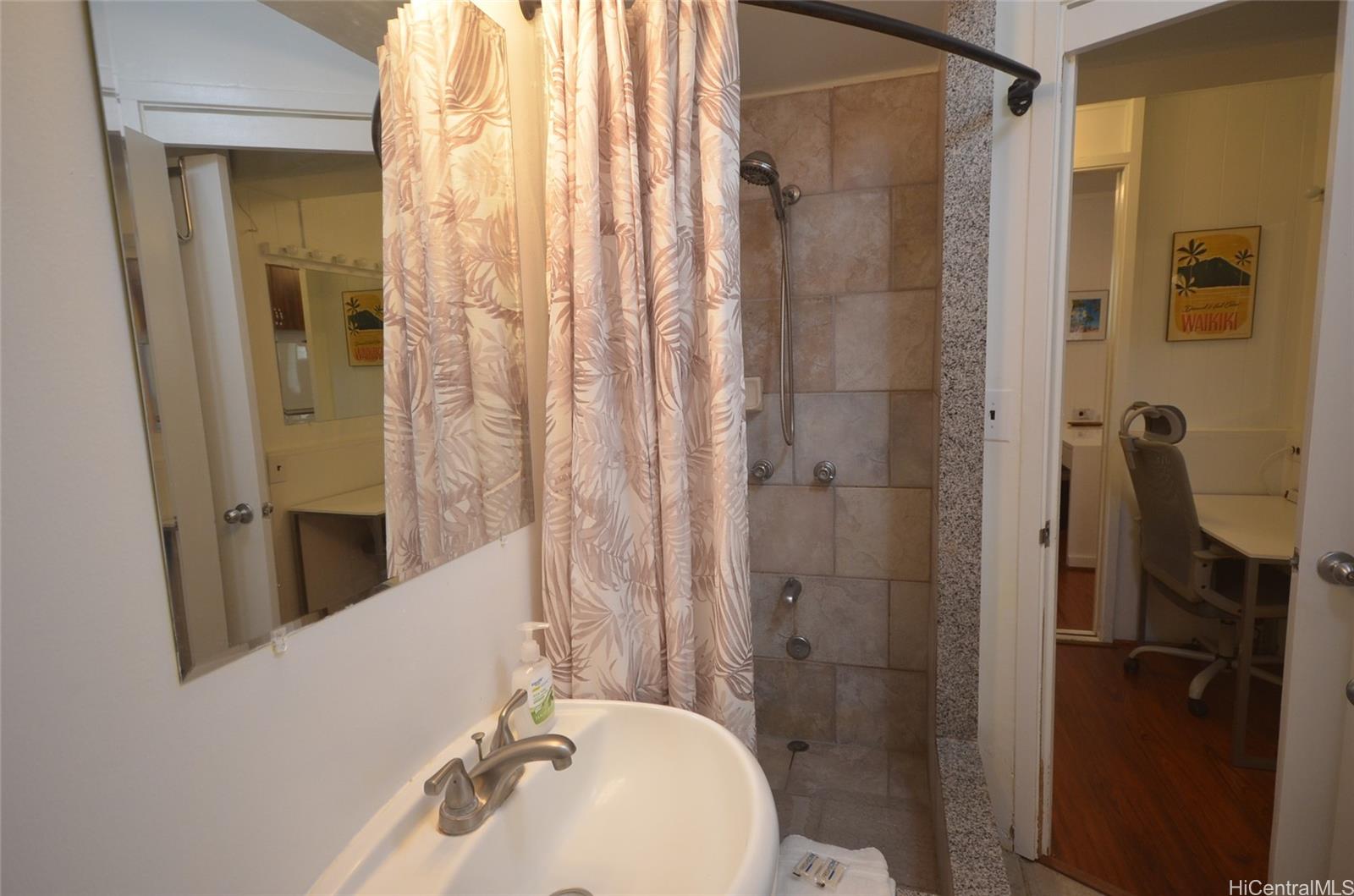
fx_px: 732
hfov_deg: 85.5
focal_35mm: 20
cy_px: 448
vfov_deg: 63.0
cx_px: 677
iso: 560
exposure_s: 1/60
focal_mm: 13
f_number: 4.5
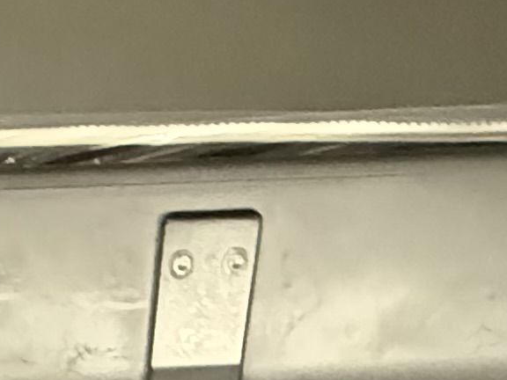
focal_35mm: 98
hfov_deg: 18.2
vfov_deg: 10.5
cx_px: -211
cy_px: 1152
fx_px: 1435
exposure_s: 1/47
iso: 1250
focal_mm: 2.22
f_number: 2.2
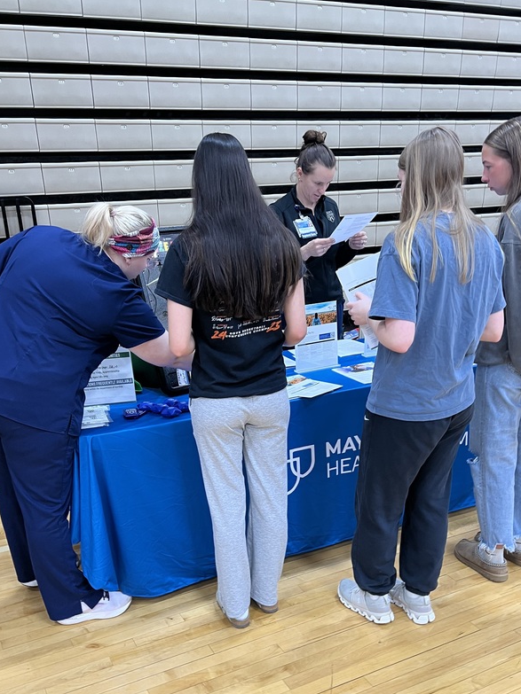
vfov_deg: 53.1
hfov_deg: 41.8
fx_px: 682
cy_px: 453
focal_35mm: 34
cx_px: 264
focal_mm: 5.7
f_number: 1.5
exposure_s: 1/60
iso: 100
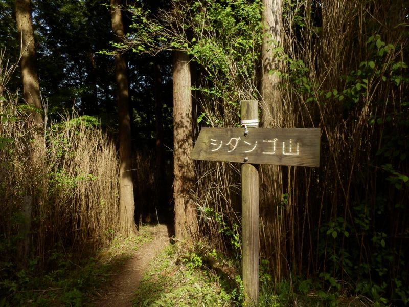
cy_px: 154
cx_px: 204
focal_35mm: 24
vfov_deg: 56.8
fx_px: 284
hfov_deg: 71.6
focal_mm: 4.2
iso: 80
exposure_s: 1/500
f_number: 3
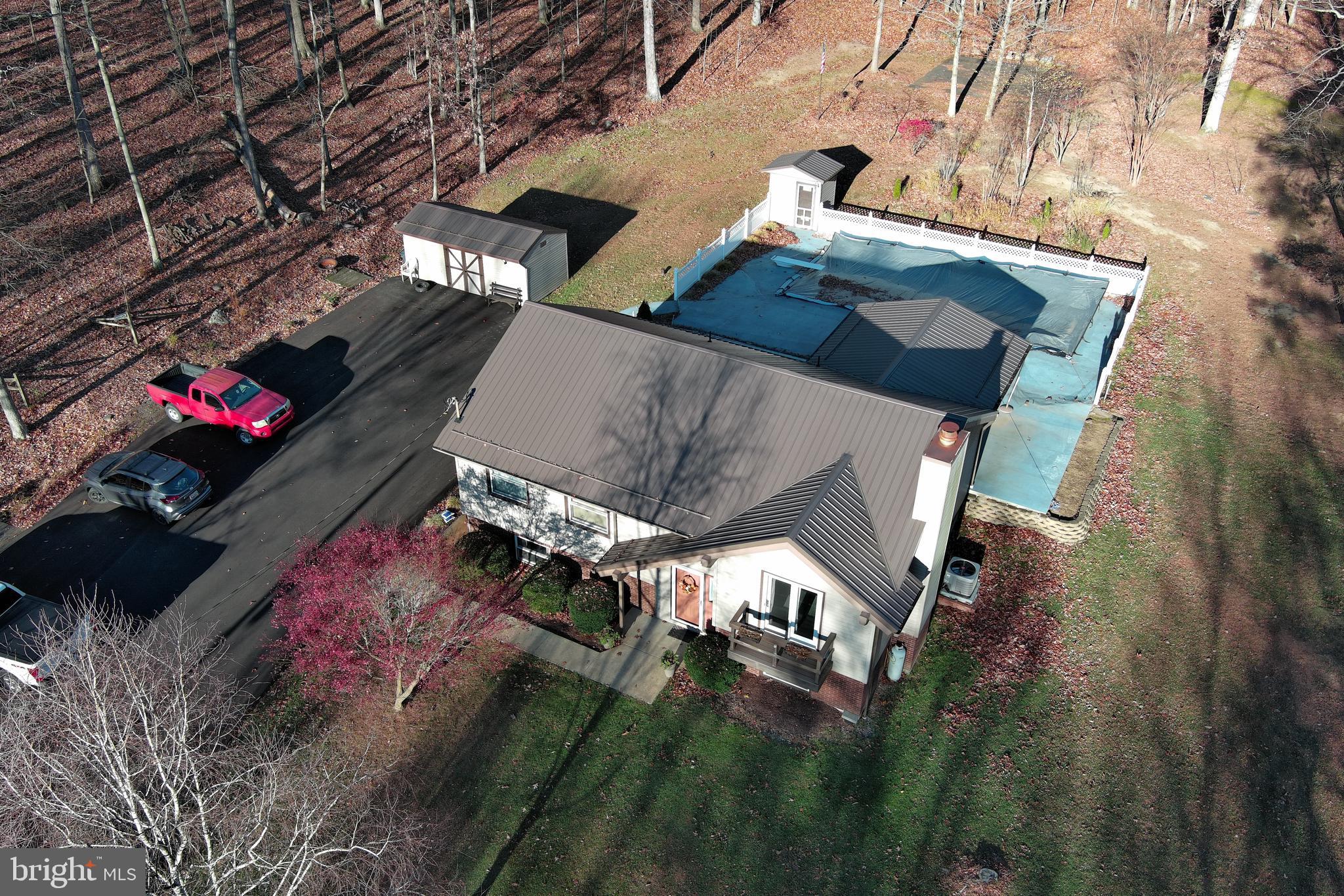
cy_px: 448
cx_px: 672
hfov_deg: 63.7
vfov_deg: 45.0
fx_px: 1083
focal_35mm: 29
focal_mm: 10.57
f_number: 2.8
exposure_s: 1/414
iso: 100
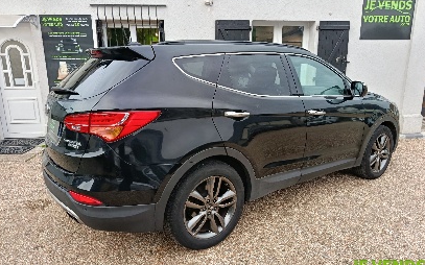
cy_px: 137
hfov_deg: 70.4
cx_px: 214
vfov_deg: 47.5
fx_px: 301
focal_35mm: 26
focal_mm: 5.24
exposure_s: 1/100
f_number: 1.7
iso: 151
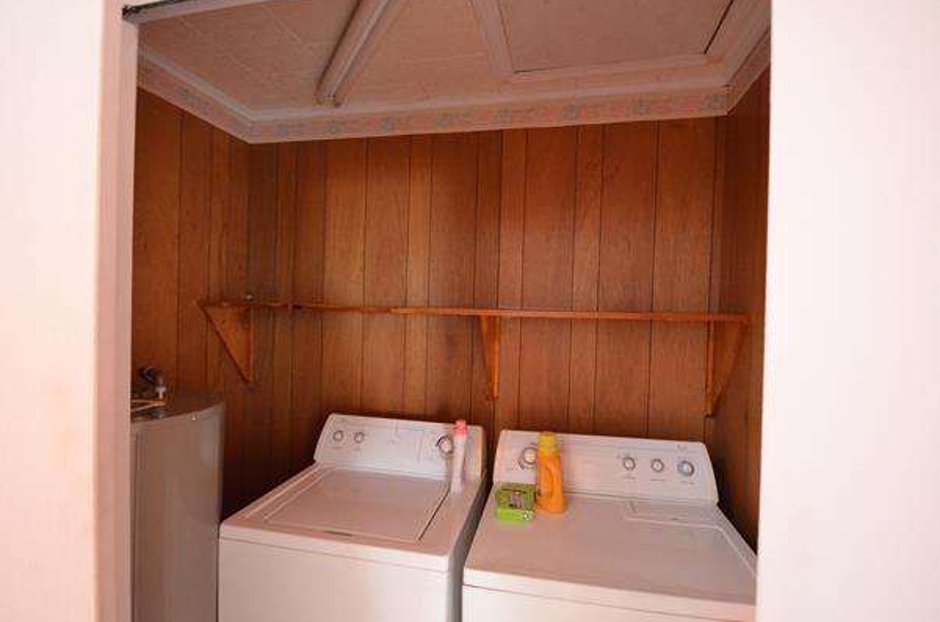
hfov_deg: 96.9
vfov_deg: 73.4
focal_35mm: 16
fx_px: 417
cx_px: 462
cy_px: 300
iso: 3200
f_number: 3.5
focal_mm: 10
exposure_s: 1/25
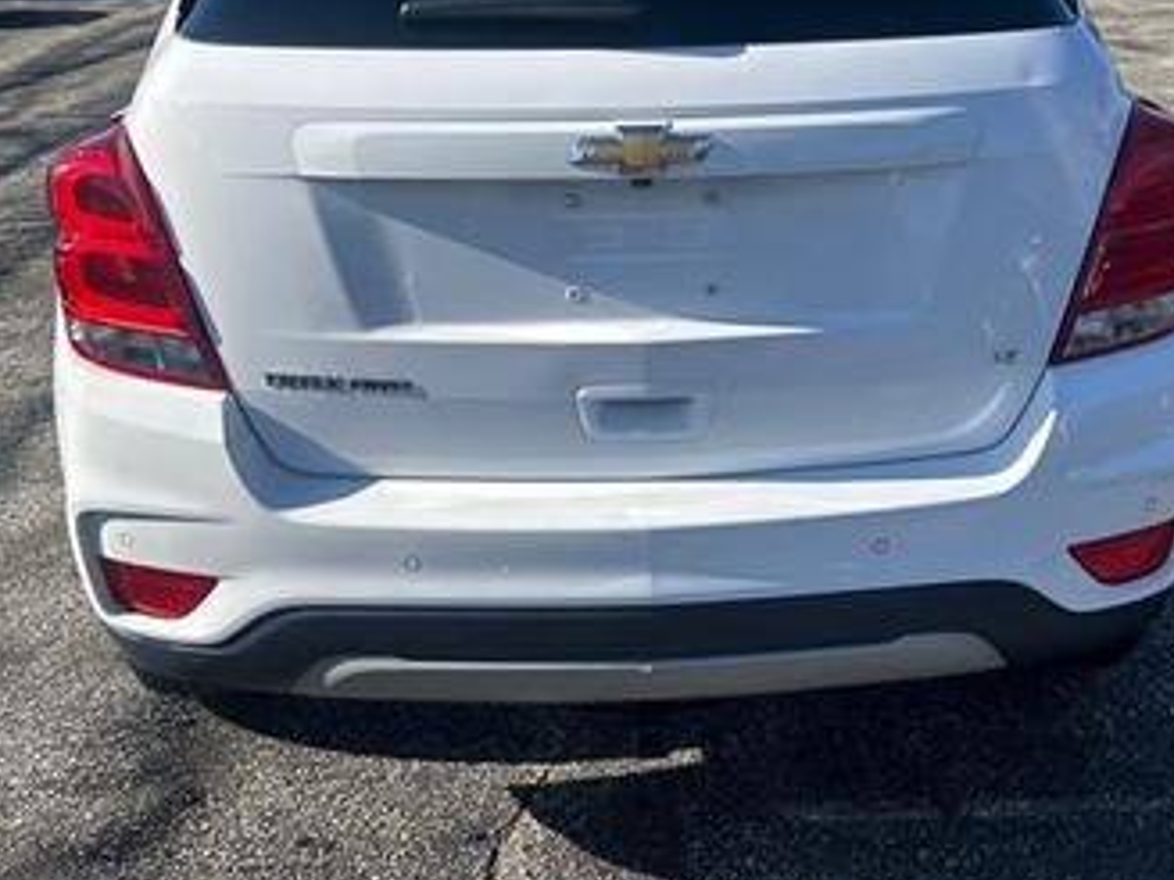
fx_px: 1357
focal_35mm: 40
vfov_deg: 35.3
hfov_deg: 46.7
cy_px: 233
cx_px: 666
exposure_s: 1/3704
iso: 50
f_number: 1.5
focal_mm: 5.7
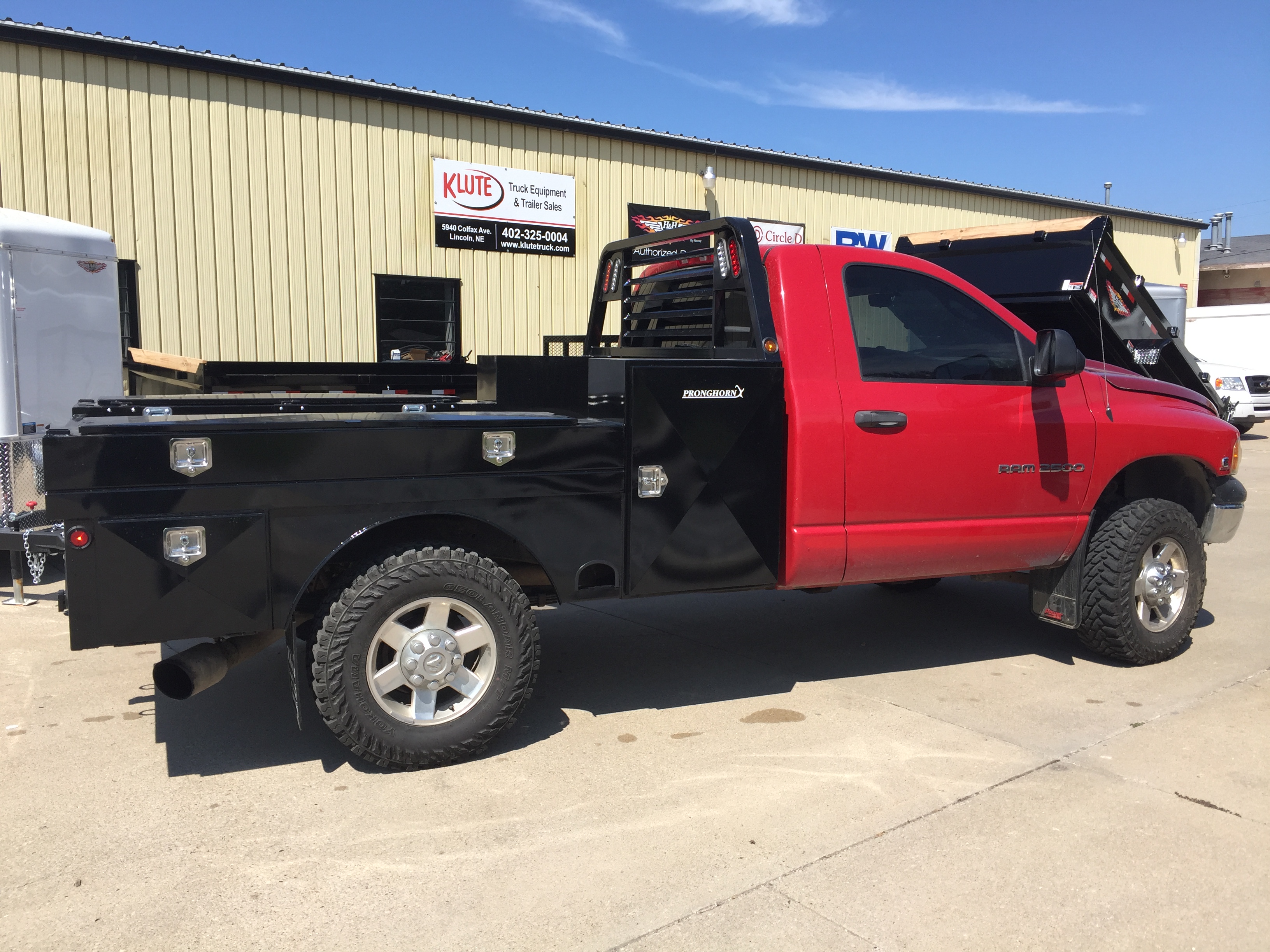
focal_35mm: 29
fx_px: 1064
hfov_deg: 61.7
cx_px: 635
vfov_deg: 48.2
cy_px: 476
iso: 32
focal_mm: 4.15
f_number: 2.2
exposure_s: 1/1522
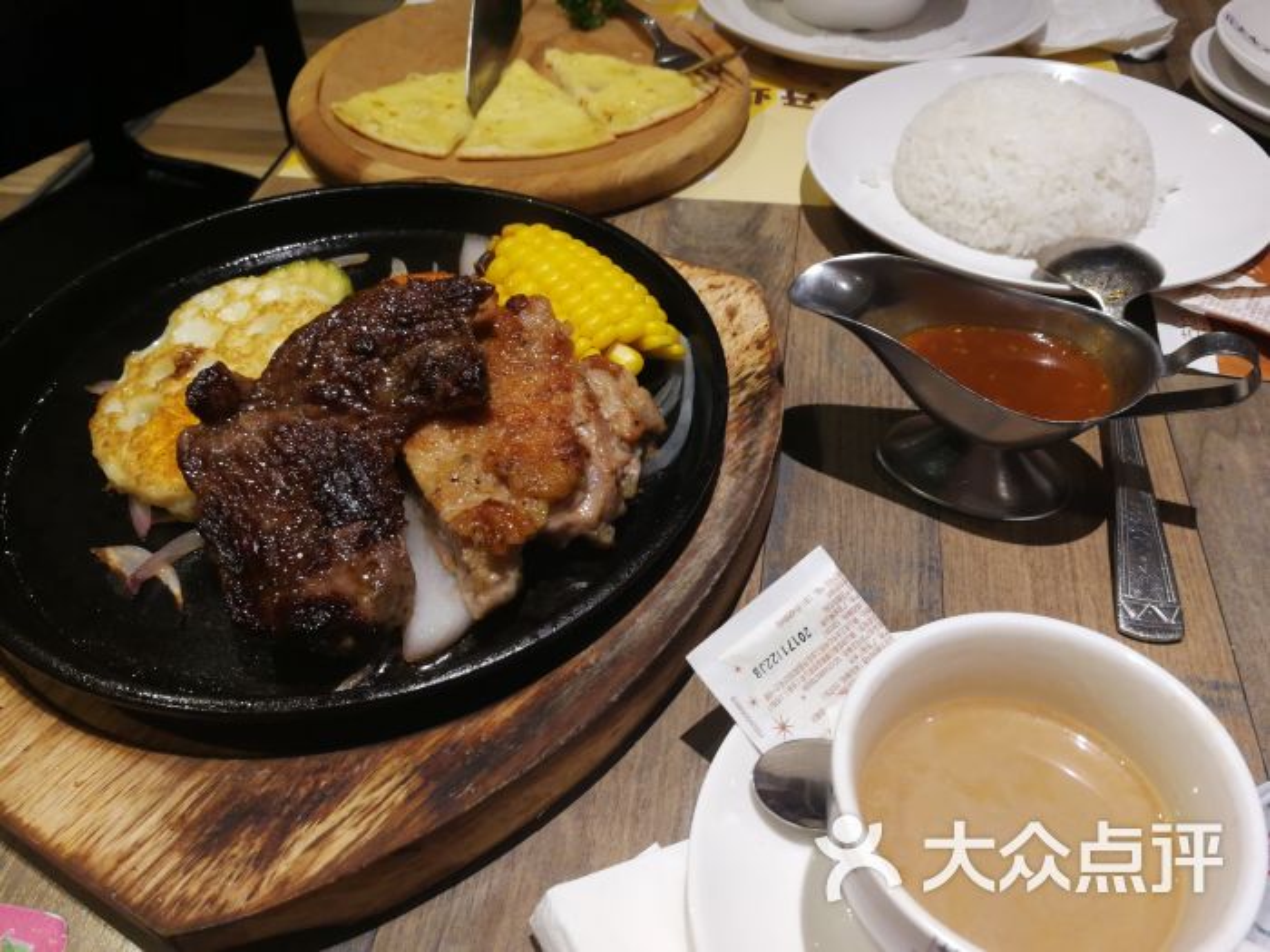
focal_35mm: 27
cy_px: 476
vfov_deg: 51.4
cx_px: 635
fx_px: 991
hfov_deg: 65.3
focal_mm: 3.95
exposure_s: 1/33.3
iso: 200
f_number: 2.2
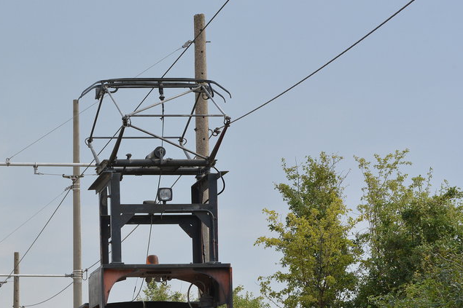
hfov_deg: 13.1
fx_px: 2005
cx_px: 79
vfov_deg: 8.8
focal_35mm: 156
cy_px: 267
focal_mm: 55
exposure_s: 1/640
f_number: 7.1
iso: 250
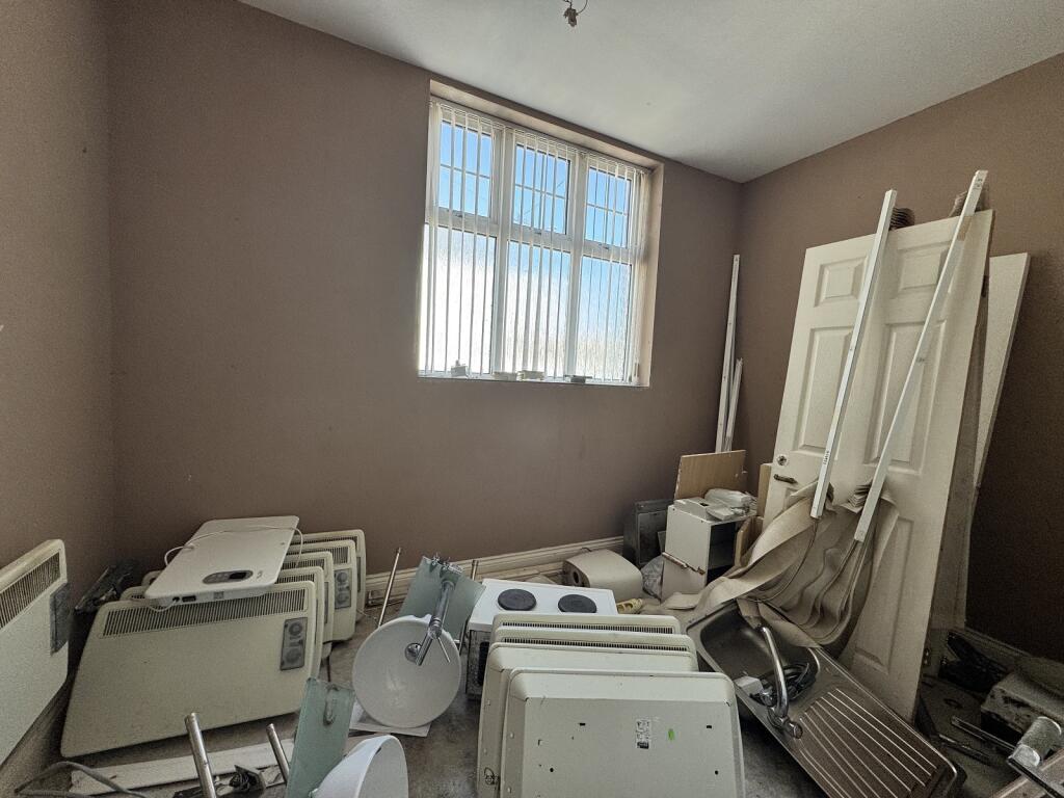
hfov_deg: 102.1
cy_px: 399
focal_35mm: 14
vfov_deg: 85.7
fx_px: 430
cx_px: 532
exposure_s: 1/99
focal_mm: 2.22
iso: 64
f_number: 2.2
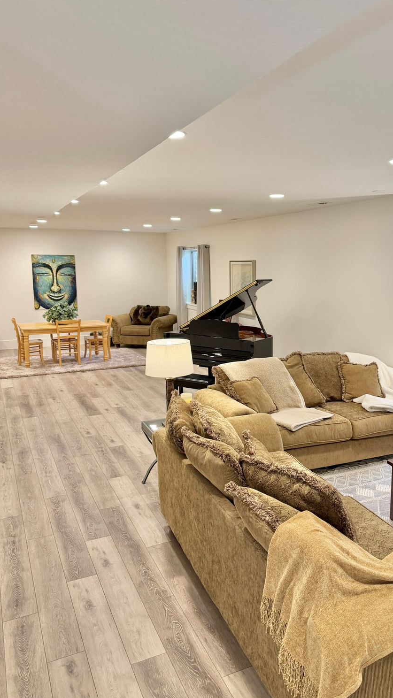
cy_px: 343
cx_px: 239
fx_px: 500
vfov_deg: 69.8
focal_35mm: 27
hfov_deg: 42.7
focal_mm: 6.76
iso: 250
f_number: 1.78
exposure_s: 1/120
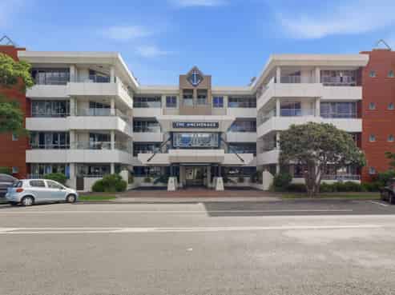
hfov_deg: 102.1
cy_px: 148
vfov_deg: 85.6
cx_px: 198
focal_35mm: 14
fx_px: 160
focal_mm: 7
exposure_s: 1/8000
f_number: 5.6
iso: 320
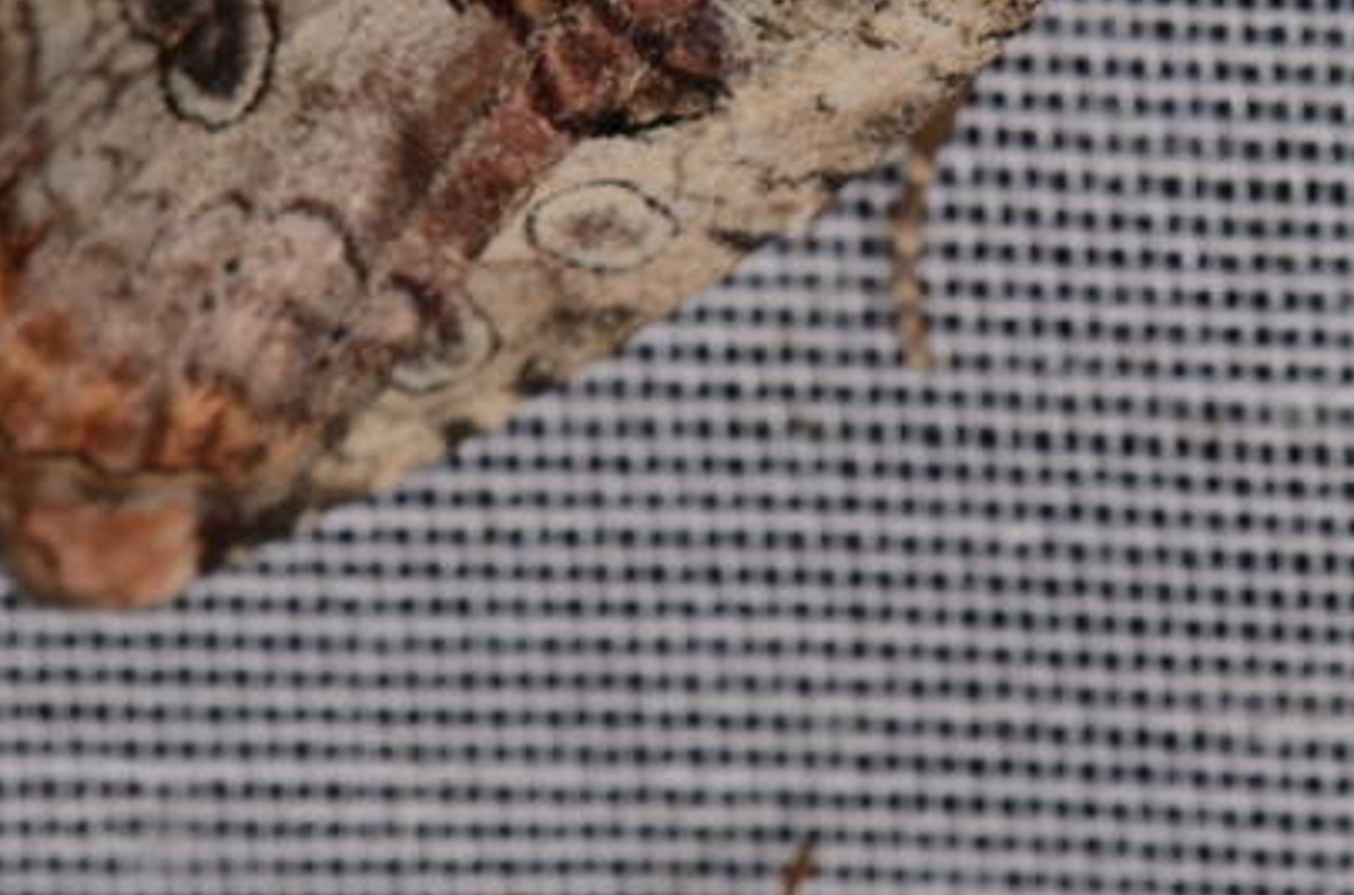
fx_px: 9376
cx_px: 727
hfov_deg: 8.3
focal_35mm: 250
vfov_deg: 5.5
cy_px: 20
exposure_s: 1/60
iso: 100
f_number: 22
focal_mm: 85
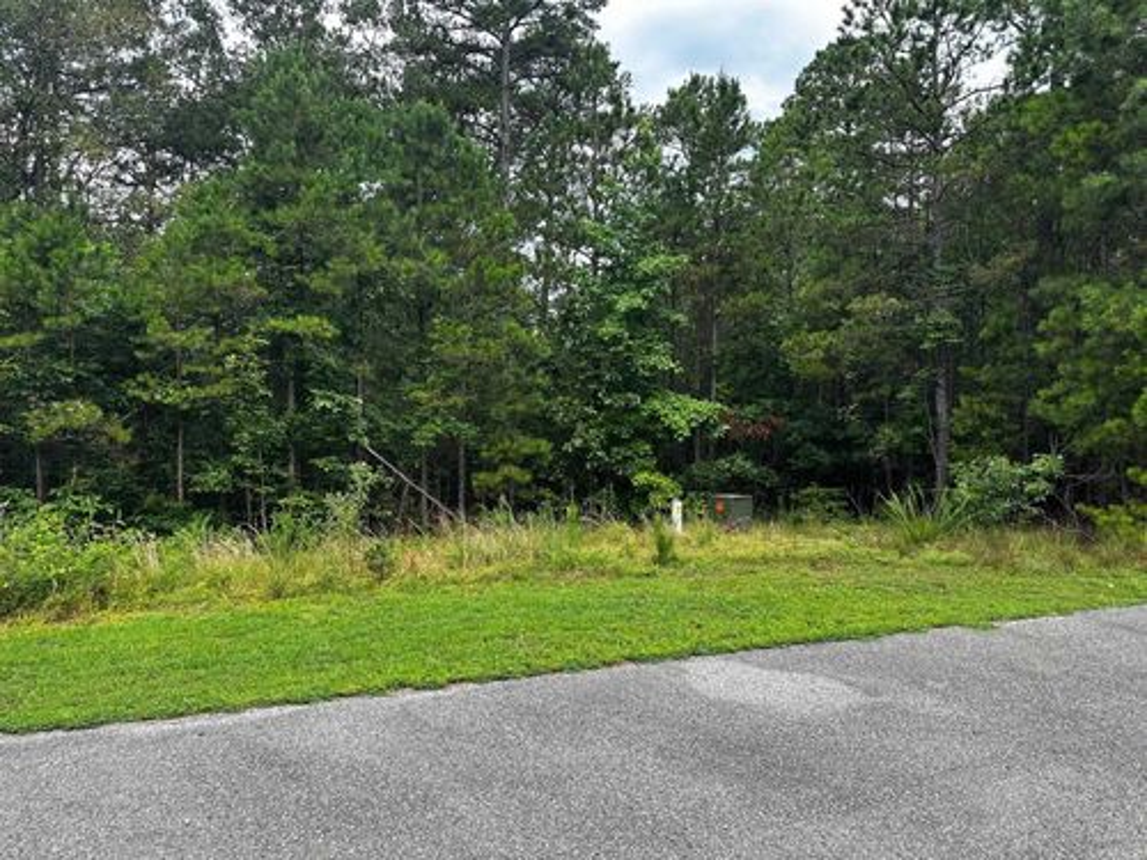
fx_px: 795
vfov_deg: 56.8
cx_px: 574
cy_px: 430
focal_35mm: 24
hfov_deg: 71.6
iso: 80
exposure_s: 1/564
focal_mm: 6.86
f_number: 1.78
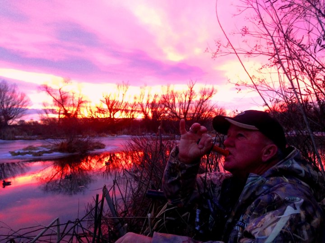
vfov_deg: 42.9
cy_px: 122
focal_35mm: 33
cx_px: 162
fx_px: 310
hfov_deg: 55.4
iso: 160
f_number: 2.4
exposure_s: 1/20
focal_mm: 4.12
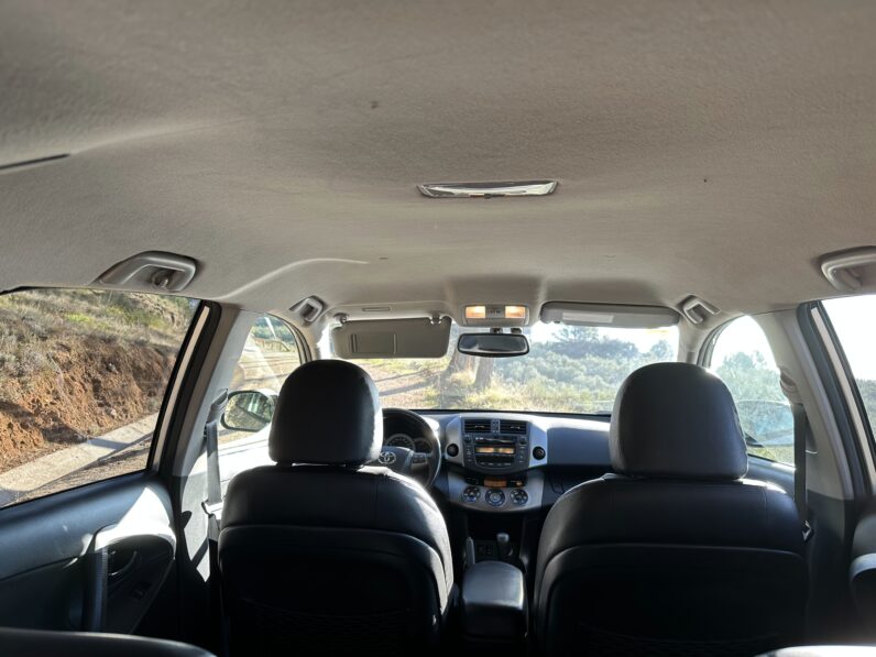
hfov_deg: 71.6
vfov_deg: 56.8
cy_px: 328
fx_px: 607
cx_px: 438
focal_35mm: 24
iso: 64
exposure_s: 1/121
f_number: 1.78
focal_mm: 6.86
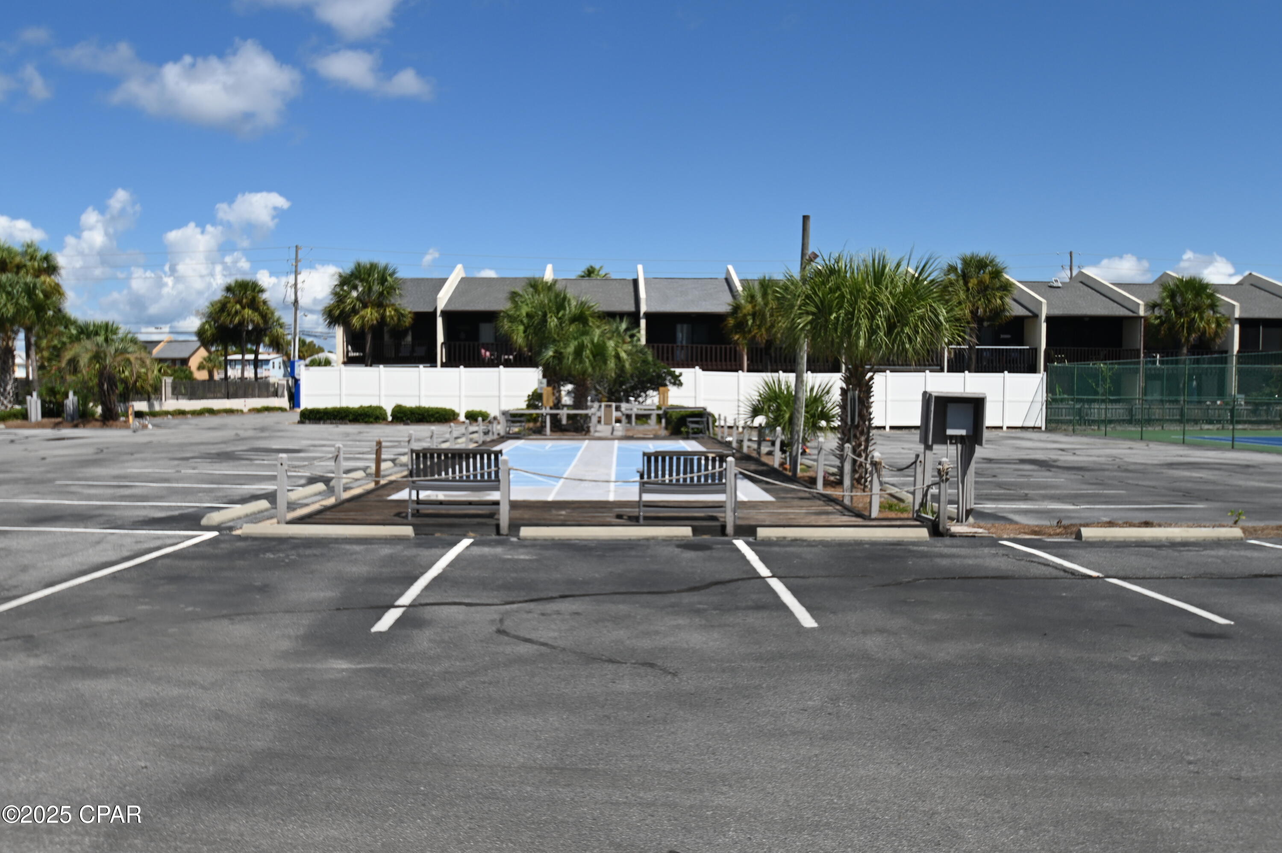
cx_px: 641
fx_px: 1068
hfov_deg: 62.0
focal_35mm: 30
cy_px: 426
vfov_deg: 43.6
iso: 100
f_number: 8
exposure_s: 1/500
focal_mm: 20
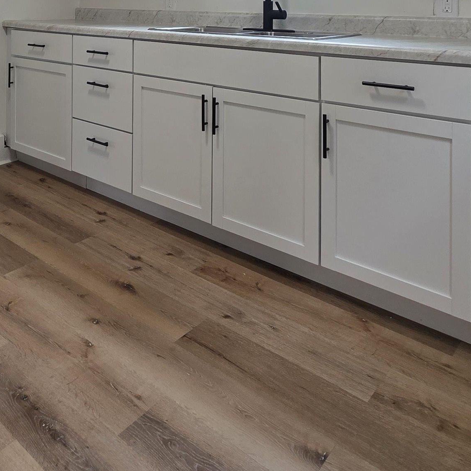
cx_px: 110
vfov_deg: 45.2
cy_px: 10
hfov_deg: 50.1
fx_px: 477
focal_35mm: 31
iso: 125
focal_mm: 2.2
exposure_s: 1/120
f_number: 1.9
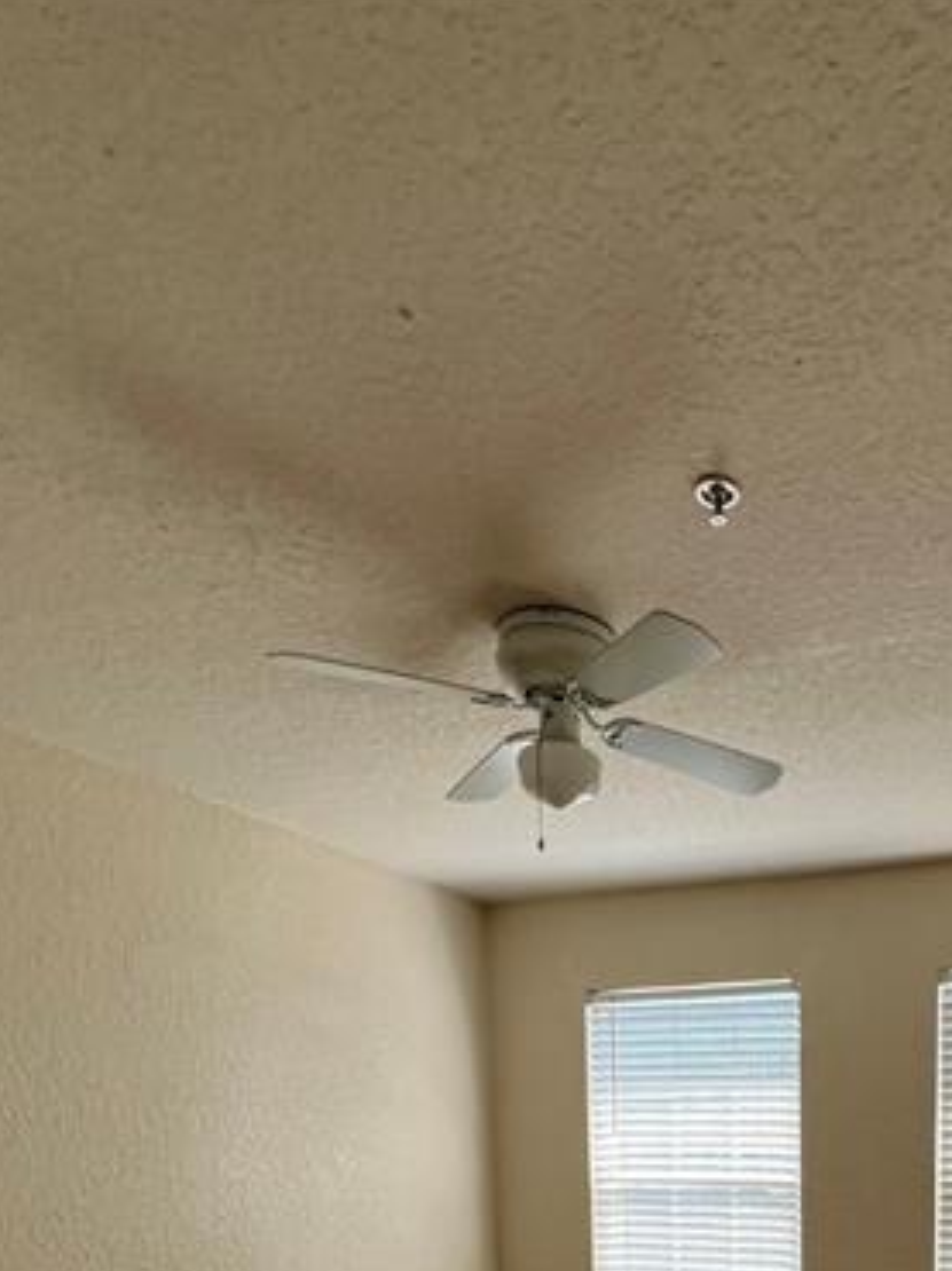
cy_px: 1298
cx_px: 801
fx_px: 991
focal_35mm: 27
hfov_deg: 47.6
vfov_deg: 51.1
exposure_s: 1/196
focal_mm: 1.57
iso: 32
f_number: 1.8
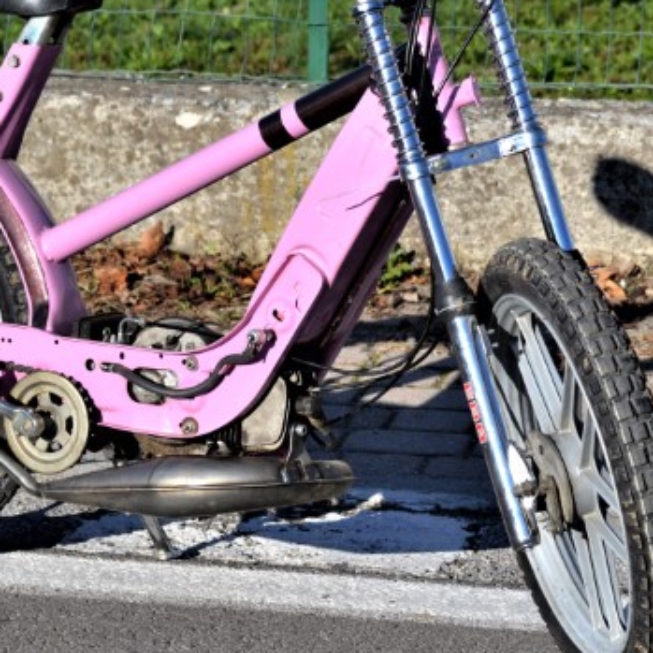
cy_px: 232
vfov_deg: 9.5
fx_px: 3927
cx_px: 322
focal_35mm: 184
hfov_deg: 9.5
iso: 400
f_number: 6.3
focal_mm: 70
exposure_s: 1/1600
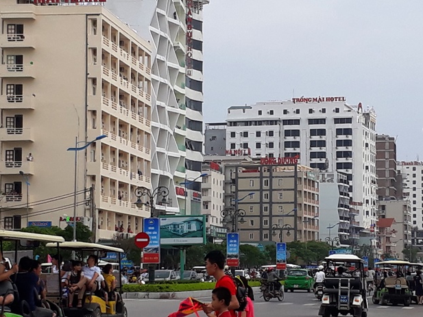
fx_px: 428
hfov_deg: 52.1
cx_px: 261
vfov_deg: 40.7
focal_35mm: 35
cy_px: 159
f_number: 1.9
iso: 40
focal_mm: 3.6
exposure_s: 1/374
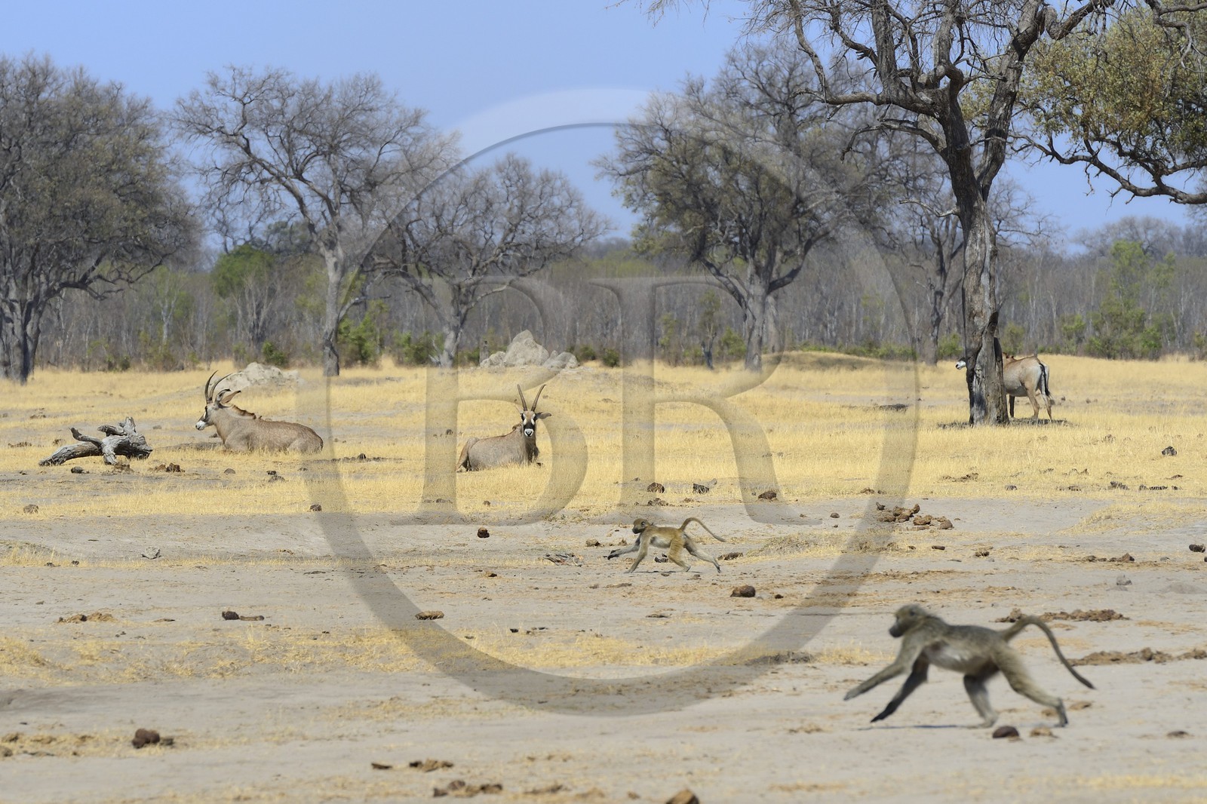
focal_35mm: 280
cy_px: 402
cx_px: 604
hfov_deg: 7.4
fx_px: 9385
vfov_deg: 4.9
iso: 400
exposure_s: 1/800
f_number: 10
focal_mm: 280
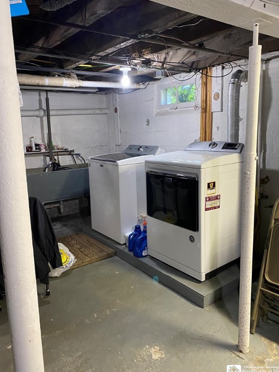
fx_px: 290
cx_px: 140
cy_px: 186
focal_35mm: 27
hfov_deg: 51.4
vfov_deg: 65.3
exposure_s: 1/60
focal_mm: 4.25
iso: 500
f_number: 1.8
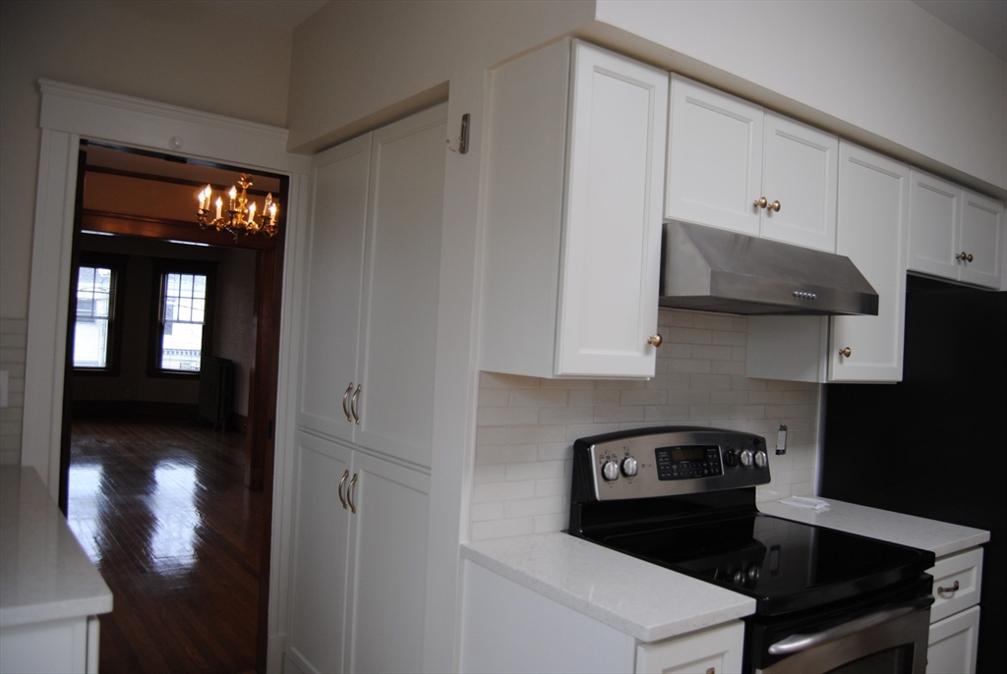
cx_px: 504
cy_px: 337
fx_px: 756
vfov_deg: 48.1
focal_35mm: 27
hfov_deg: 67.3
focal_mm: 18
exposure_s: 1/60
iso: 200
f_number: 3.5
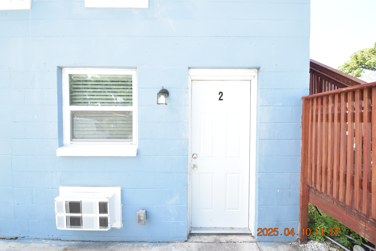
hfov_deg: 100.4
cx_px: 188
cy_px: 126
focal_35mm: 15
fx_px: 157
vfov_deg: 77.3
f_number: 7.1
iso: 400
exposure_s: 1/200
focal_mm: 10
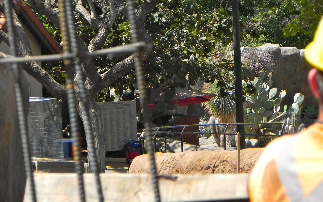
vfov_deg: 3.3
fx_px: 3531
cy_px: 92
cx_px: 162
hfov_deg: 5.2
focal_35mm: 401
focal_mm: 67.2
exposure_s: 1/301
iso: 160
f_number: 6.3
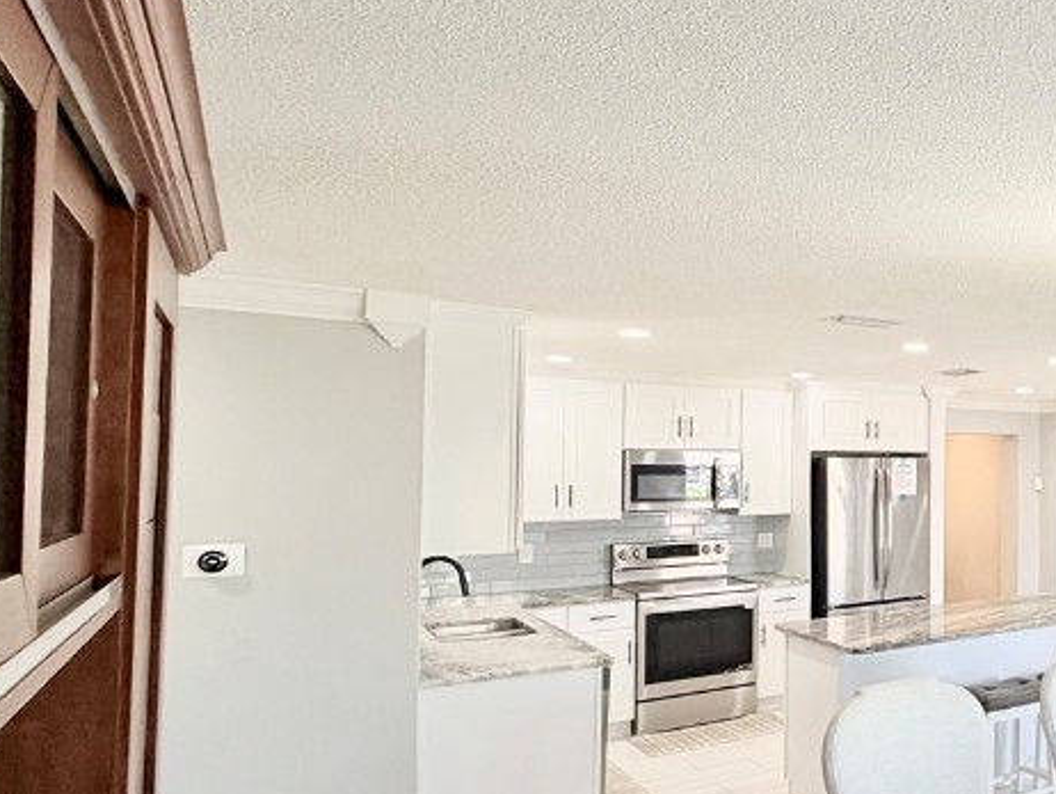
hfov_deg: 45.4
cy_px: 444
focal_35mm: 31
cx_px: 1136
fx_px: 946
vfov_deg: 45.4
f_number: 2.2
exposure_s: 1/120
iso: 160
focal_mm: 2.22
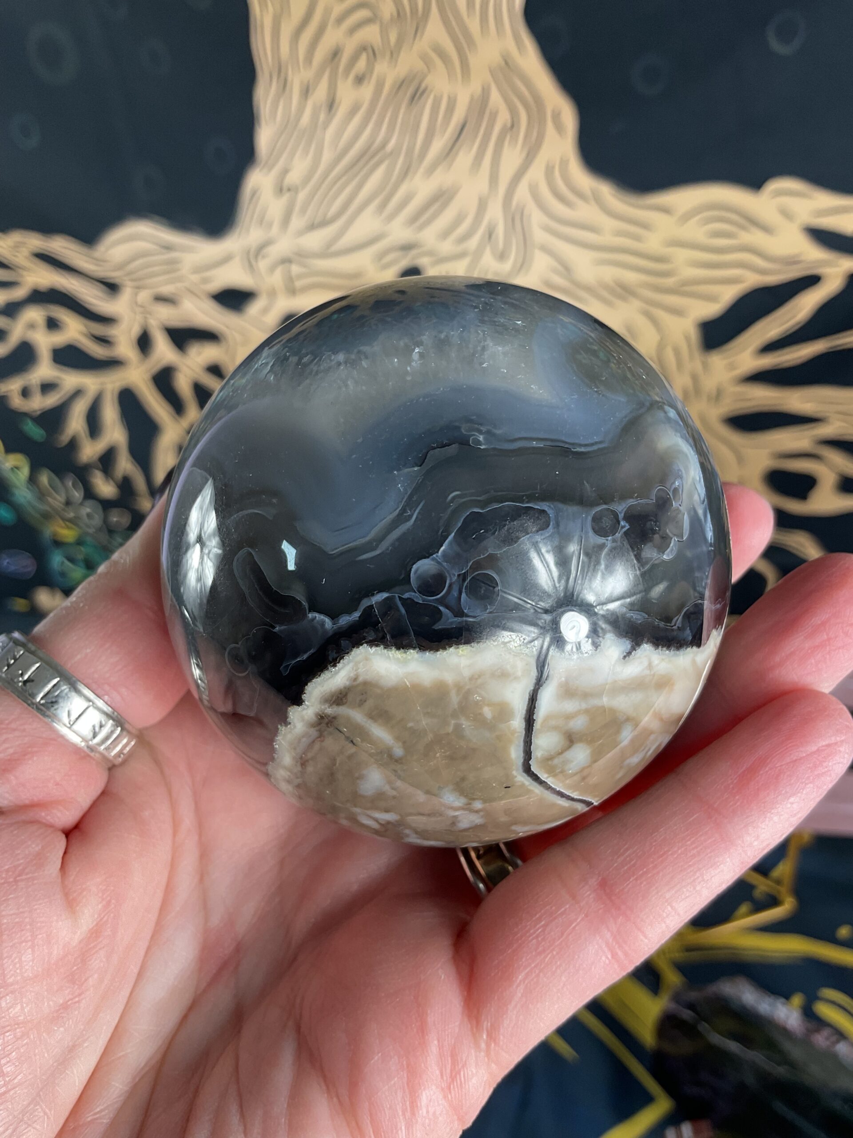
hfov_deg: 48.2
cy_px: 569
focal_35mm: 29
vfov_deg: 61.7
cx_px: 426
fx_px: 953
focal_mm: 3
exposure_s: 1/50
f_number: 1.8
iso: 40
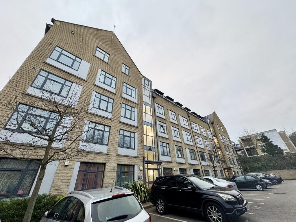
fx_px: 120
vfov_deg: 85.7
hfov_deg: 102.1
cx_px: 148
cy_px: 111
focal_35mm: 14
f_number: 2.2
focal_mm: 2.22
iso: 100
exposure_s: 1/100
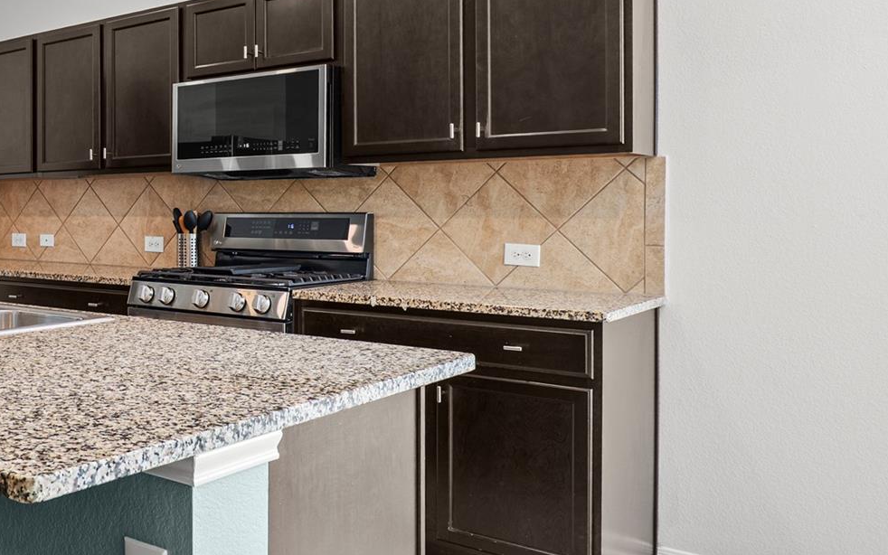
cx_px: 62
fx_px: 823
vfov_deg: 37.3
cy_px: 291
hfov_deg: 49.4
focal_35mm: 34
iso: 400
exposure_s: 1.6
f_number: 7.1
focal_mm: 16
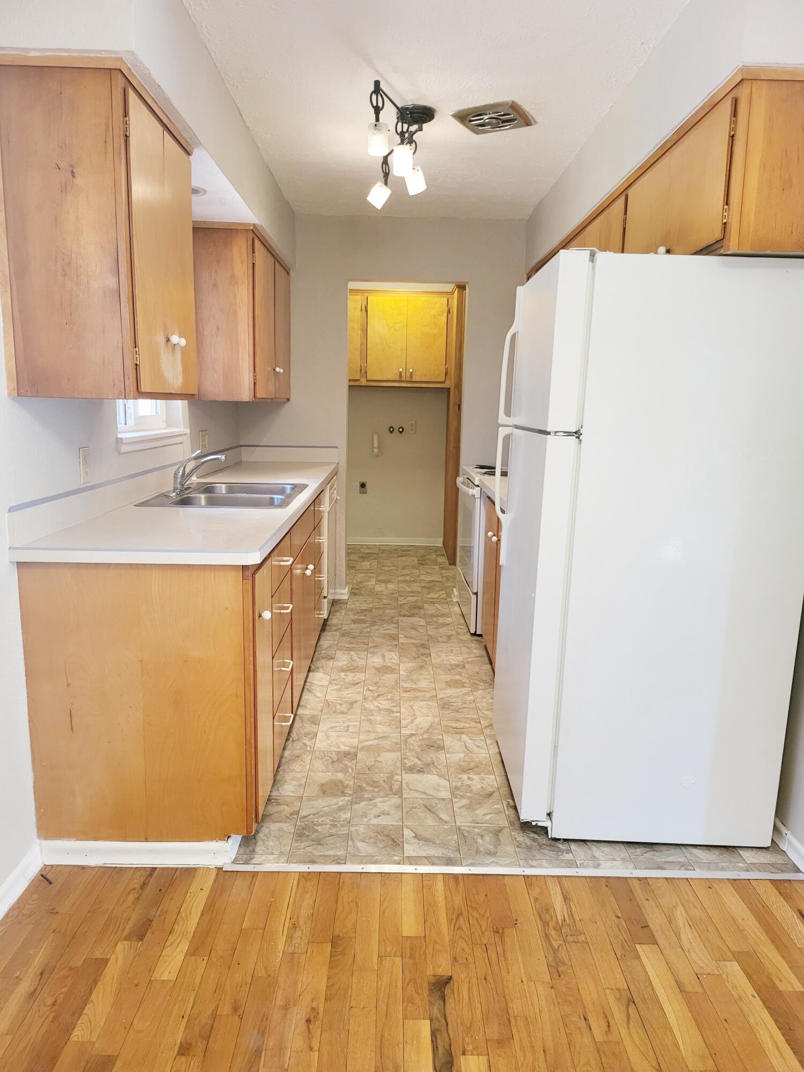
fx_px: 743
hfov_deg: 56.8
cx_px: 402
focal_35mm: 24
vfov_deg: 71.6
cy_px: 536
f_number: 1.8
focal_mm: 5
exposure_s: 1/120
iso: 250
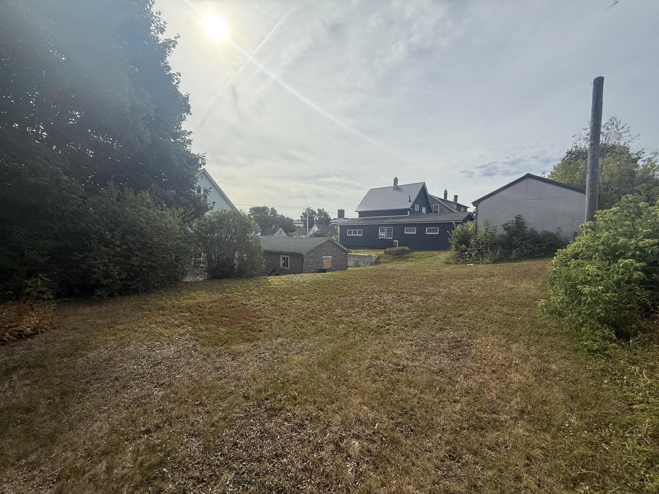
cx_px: 330
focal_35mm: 14
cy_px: 247
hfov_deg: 102.1
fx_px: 267
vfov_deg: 85.7
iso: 50
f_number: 2.2
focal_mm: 2.22
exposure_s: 1/3460
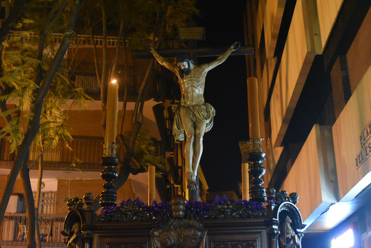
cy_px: 124
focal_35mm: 50
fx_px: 515
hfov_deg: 39.6
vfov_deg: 27.0
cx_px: 186
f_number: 3.5
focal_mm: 50
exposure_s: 1/80
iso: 12800
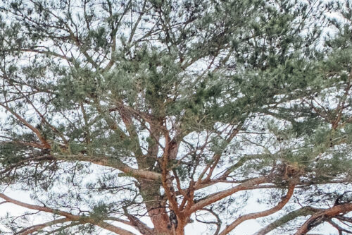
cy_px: 303
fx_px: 1202
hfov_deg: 15.7
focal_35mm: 123
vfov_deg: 10.9
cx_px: -124
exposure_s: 1/480
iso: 400
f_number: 4
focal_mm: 16
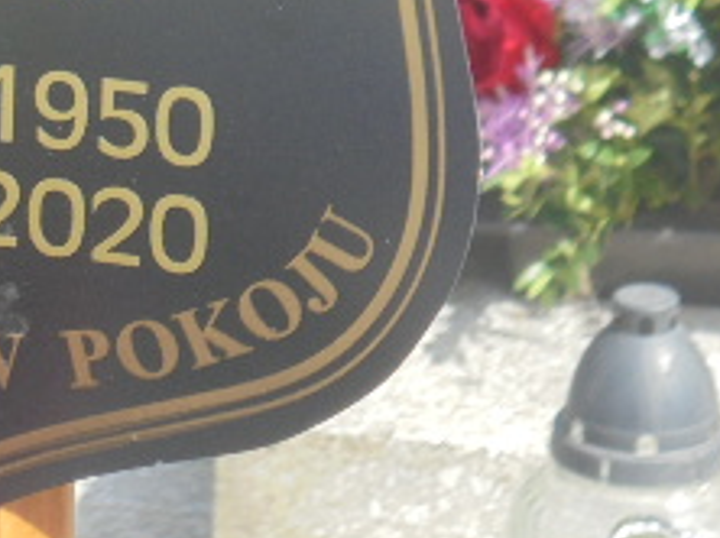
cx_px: -172
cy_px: -16
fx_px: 7314
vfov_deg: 4.2
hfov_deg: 5.6
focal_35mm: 352
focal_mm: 21.8
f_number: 5.6
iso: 100
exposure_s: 1/125
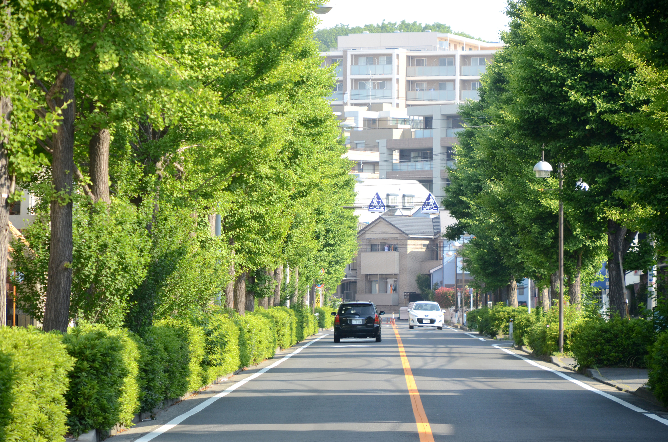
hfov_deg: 10.2
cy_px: 221
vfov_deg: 6.8
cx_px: 334
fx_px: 3749
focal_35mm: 202
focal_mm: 135
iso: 640
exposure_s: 1/640
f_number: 6.3
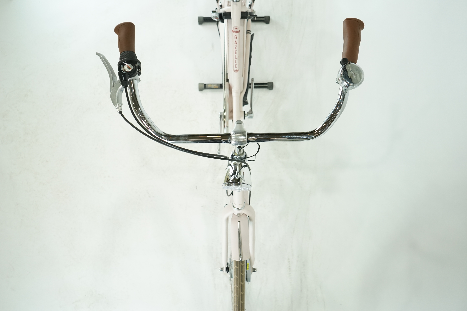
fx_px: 363
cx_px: 234
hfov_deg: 65.5
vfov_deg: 46.4
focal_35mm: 28
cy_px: 156
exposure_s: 1/200
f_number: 5.6
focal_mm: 28
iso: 1600
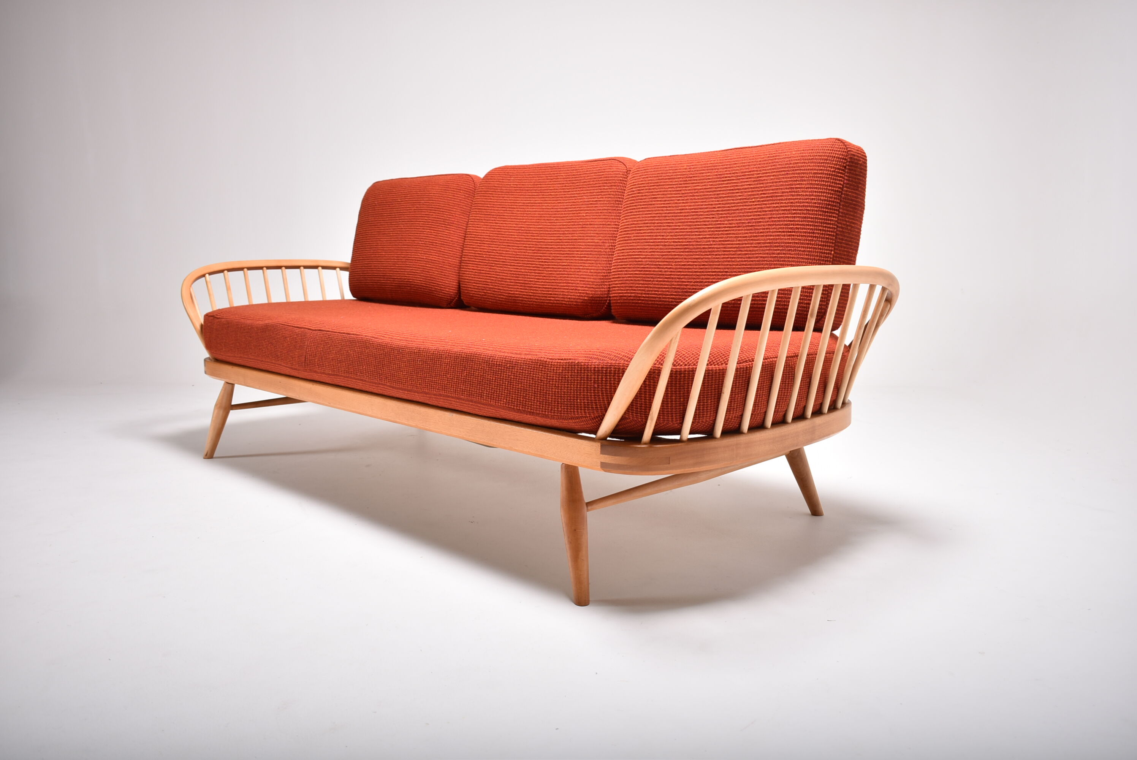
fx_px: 948
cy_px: 380
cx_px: 568
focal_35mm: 30
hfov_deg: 61.9
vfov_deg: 43.7
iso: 100
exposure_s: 1/200
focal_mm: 20
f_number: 4.5
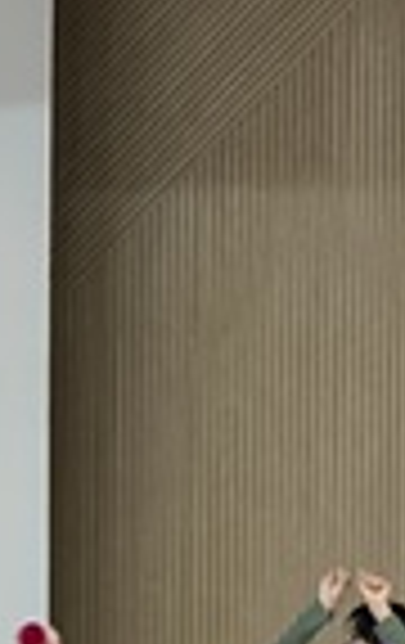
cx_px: -666
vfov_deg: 6.8
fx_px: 5395
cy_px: 730
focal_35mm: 307
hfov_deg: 4.2
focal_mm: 9
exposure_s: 1/60
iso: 400
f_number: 2.8
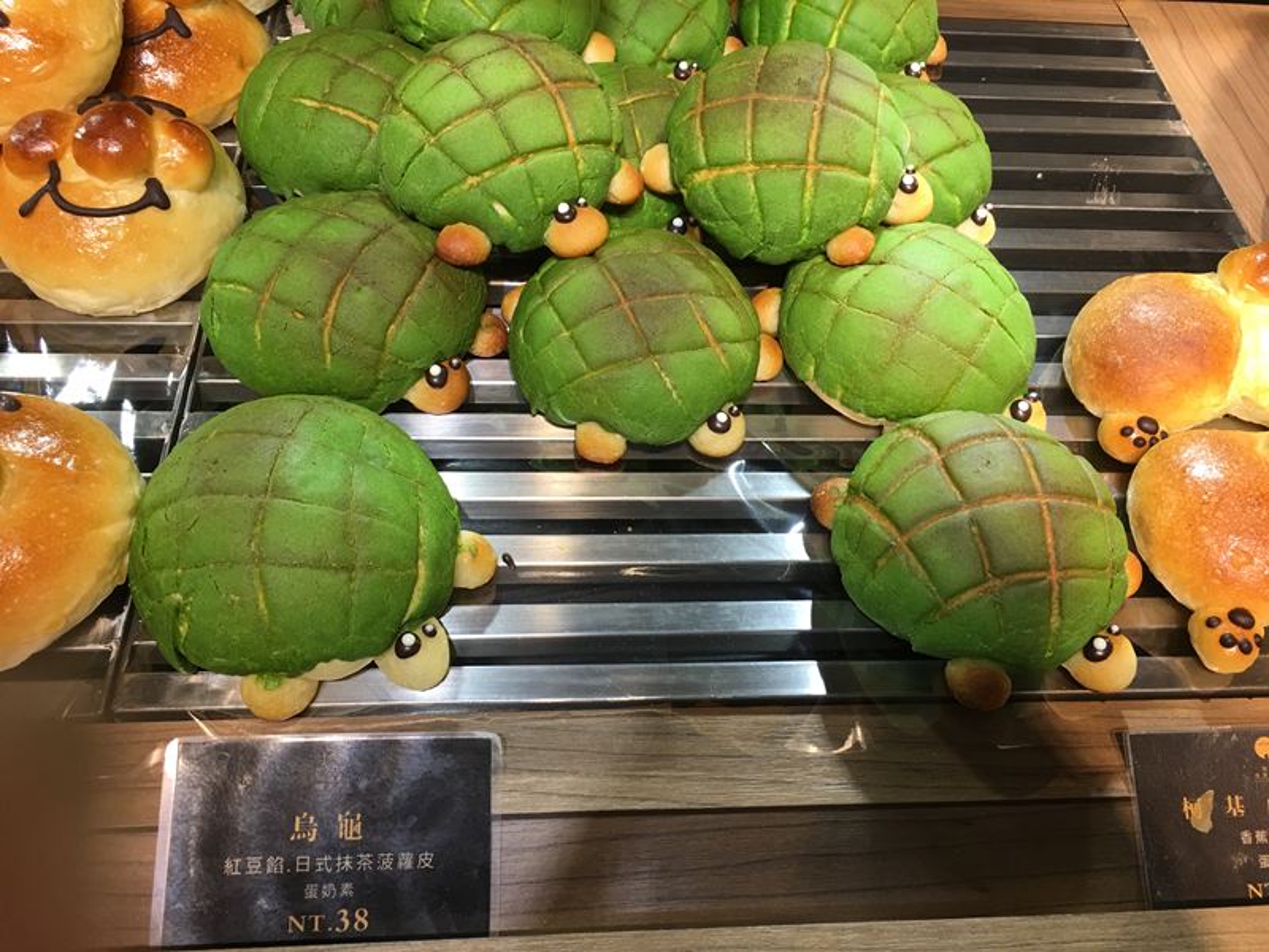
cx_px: 634
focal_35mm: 29
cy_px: 476
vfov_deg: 48.2
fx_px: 1063
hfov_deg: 61.7
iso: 32
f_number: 2.2
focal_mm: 4.15
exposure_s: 1/40
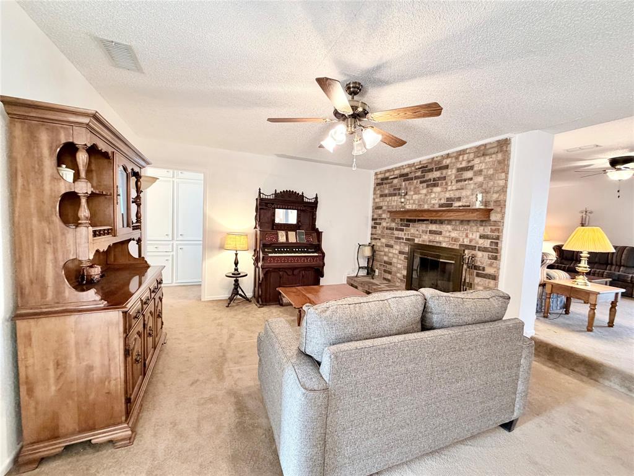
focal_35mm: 14
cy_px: 238
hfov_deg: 102.1
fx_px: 256
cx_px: 317
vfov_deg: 85.7
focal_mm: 2.22
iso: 320
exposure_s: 1/60
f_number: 2.2
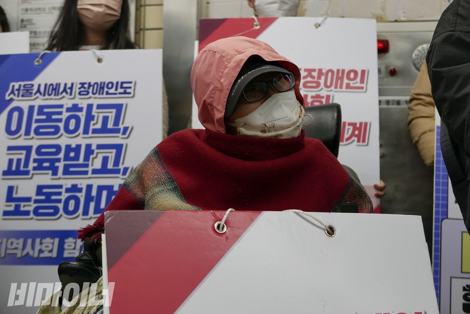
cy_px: 157
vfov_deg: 21.0
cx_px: 235
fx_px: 849
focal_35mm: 65
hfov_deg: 30.9
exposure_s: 1/125
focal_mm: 29.3
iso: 500
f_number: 2.8
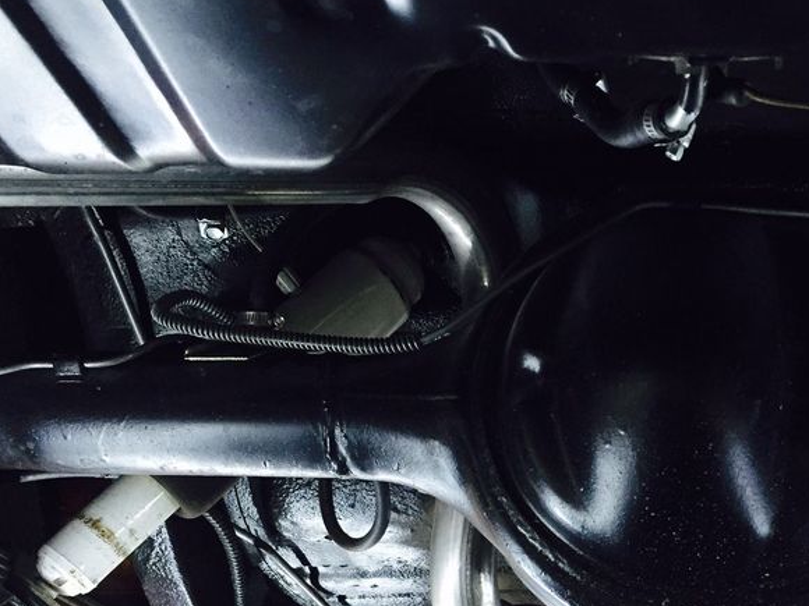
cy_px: 510
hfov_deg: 36.7
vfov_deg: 28.3
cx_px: 664
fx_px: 1169
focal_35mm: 50
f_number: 2.2
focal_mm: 4.15
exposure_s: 1/30
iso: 160
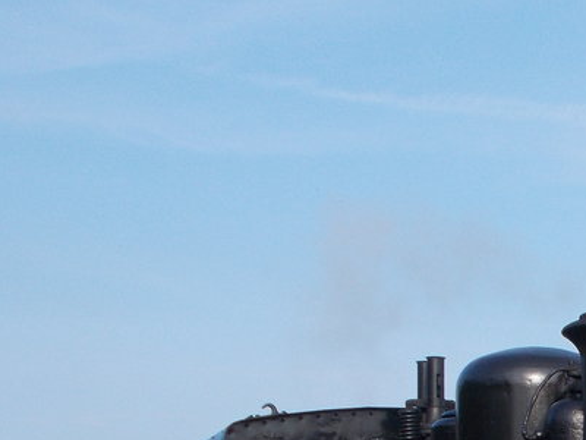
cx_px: 737
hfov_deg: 16.1
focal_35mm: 117
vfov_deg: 12.1
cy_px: 647
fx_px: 1981
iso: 80
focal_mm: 6.9
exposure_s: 1/500
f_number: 3.9
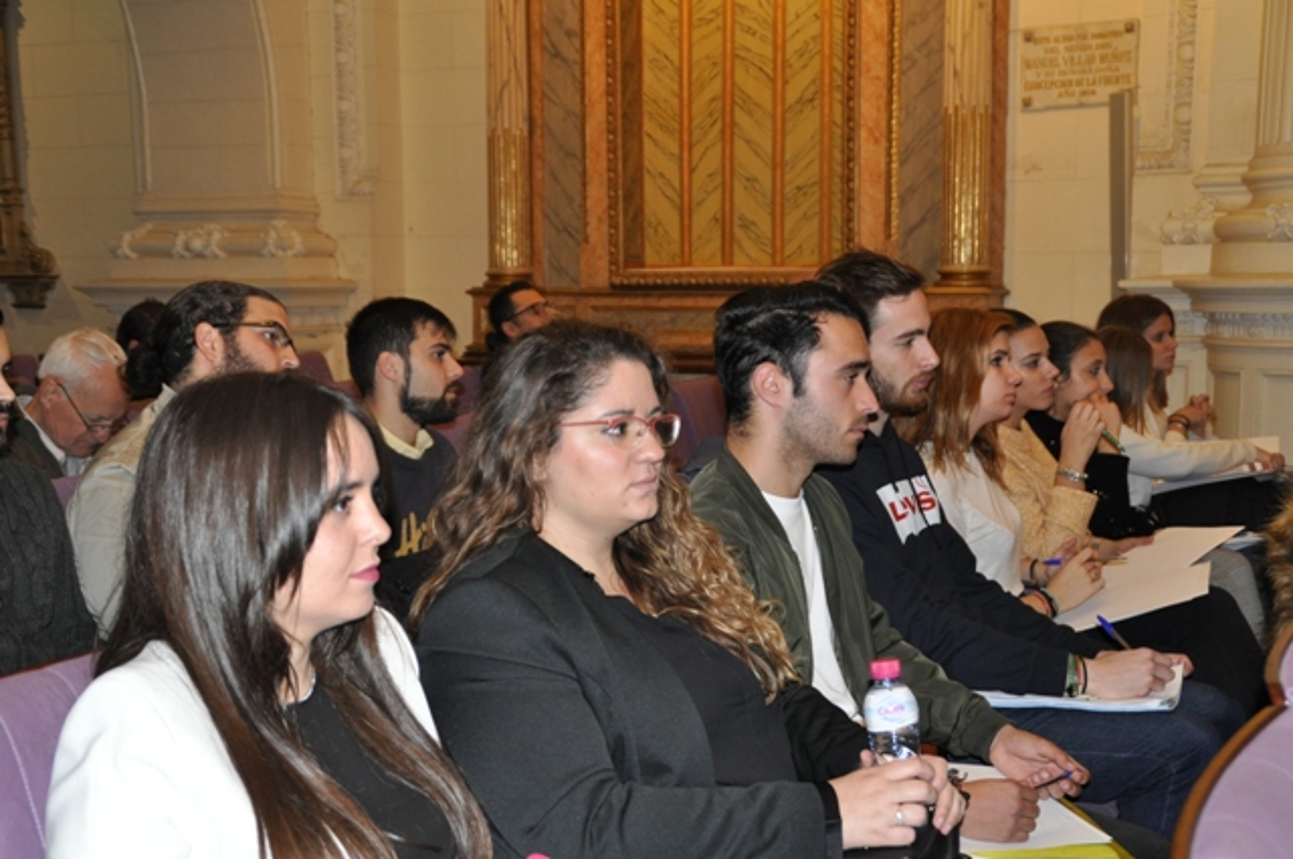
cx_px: 646
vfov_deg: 28.0
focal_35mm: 48
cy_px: 430
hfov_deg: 41.2
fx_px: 1722
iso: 800
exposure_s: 1/60
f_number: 4.2
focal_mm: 32
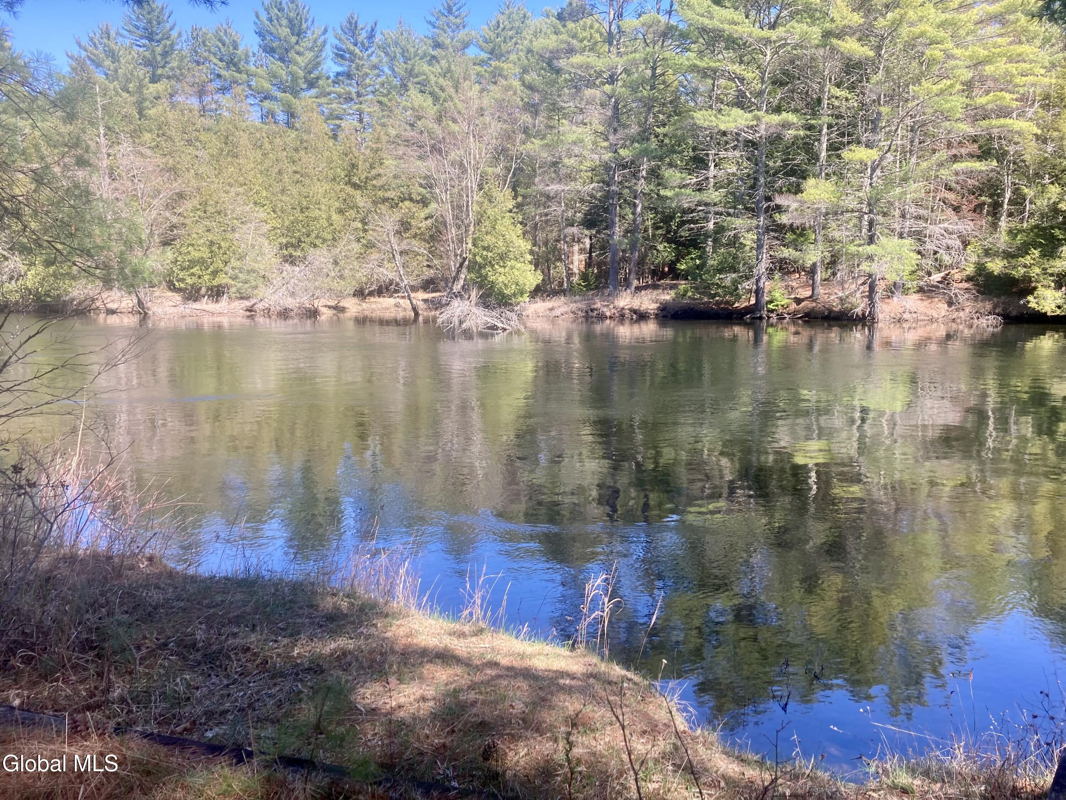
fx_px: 862
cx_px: 533
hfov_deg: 63.4
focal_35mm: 28
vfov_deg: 49.7
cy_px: 400
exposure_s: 1/282
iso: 20
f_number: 1.8
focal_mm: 3.99
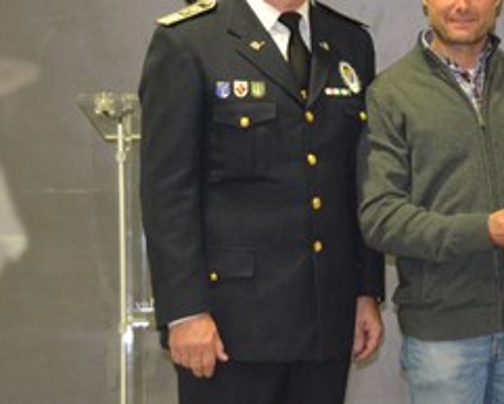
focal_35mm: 142
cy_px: 109
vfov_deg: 10.9
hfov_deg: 13.2
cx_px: 623
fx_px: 2119
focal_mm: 38
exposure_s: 1/60
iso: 3200
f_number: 4.8
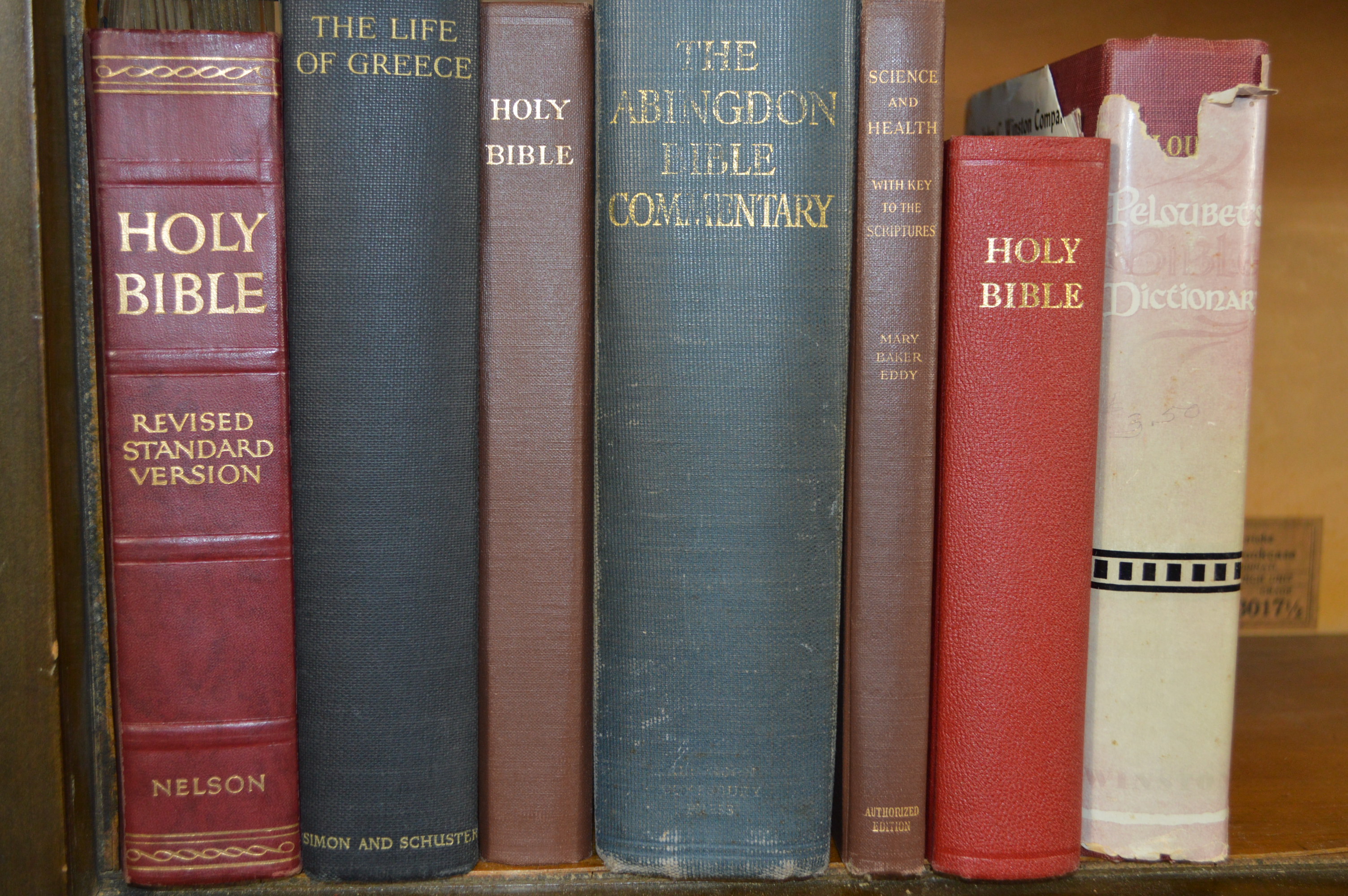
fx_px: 1627
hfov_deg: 45.0
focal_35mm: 44
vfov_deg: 30.8
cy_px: 448
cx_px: 674
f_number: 4.5
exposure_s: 1/60
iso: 720
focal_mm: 29
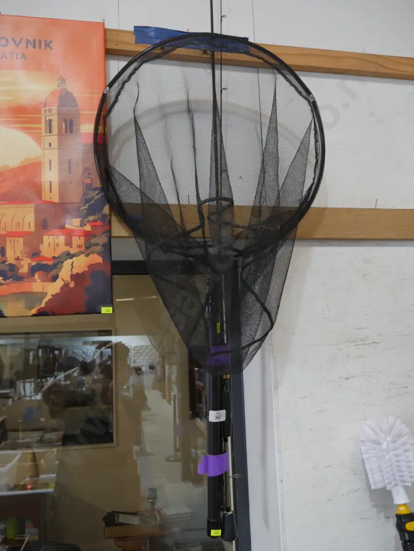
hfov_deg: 46.8
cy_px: 276
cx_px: 207
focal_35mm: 30
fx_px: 478
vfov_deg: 59.9
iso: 500
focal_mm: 15
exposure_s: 1/60
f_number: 3.6
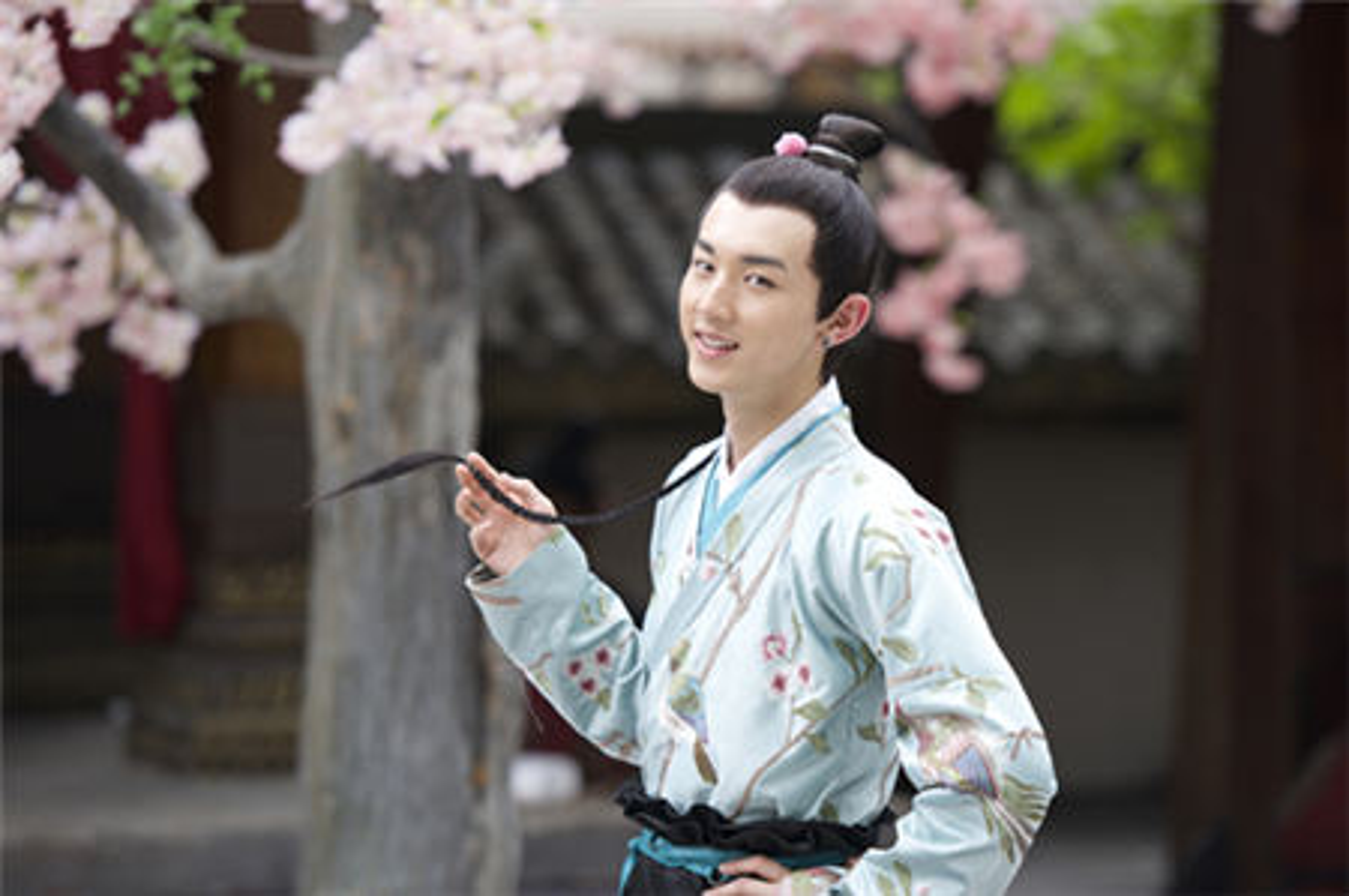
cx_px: 674
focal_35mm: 150
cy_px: 448
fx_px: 5615
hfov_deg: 13.7
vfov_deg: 9.1
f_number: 3.2
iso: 200
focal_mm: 150
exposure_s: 1/320
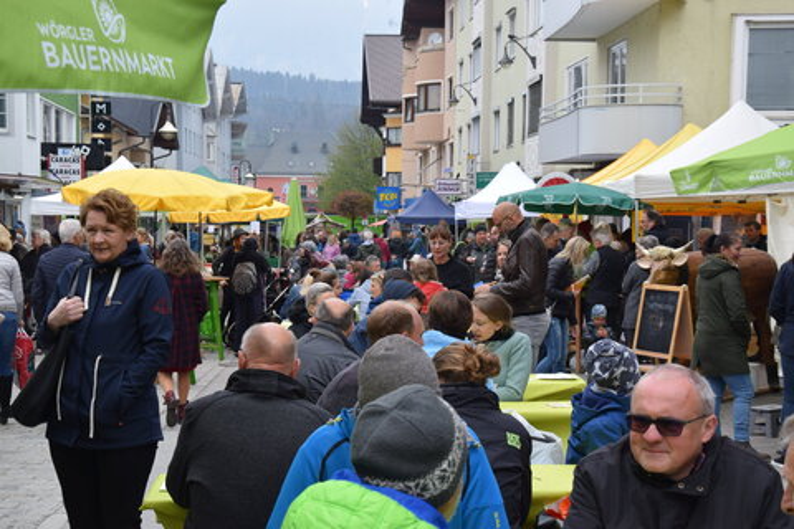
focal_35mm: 63
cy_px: 264
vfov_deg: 21.6
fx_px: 1389
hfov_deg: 31.9
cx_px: 397
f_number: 8
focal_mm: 42
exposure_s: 1/250
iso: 250
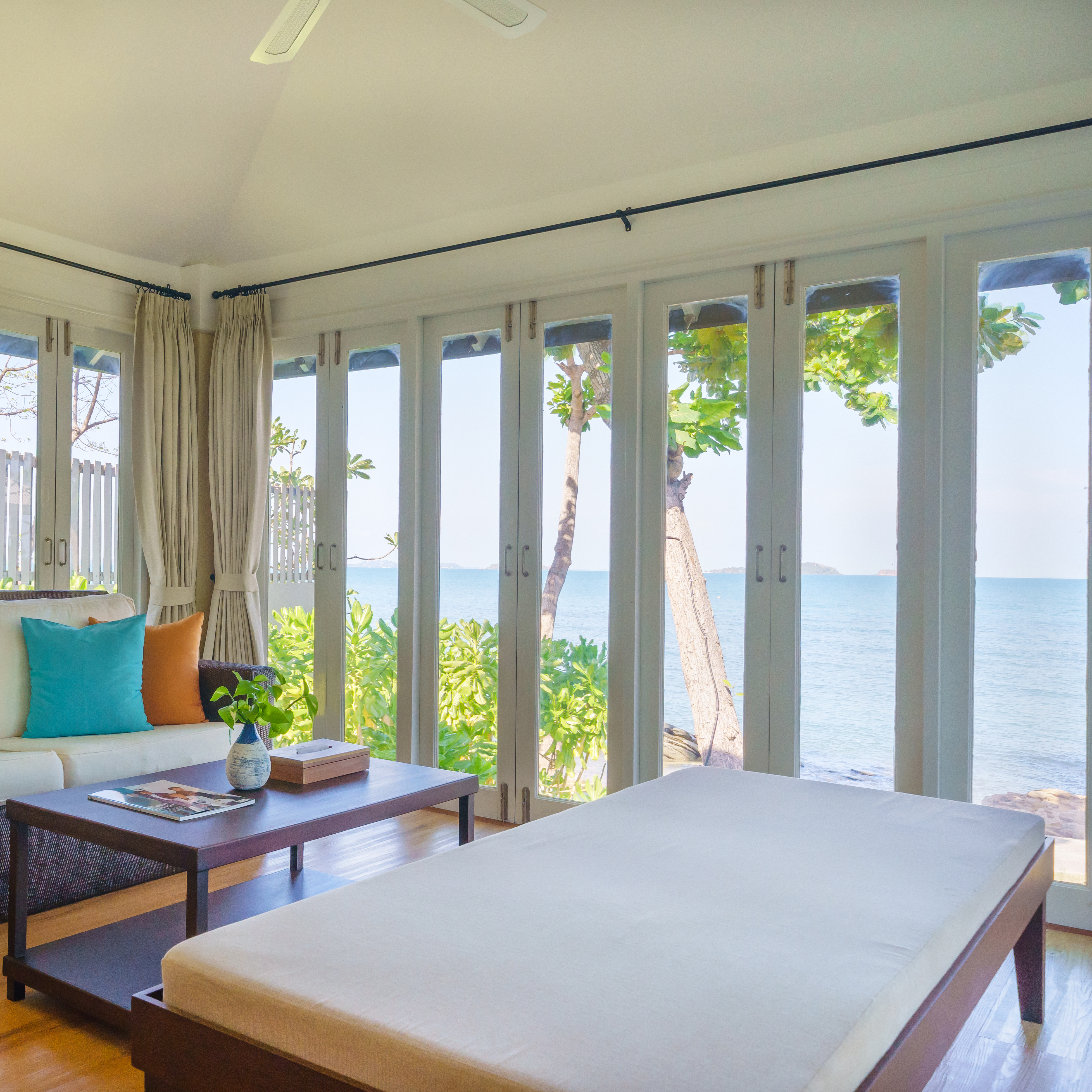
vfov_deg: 54.0
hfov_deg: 51.9
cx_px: 285
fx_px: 1071
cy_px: 552
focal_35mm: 30
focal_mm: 23
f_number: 8
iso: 1000
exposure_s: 1/125
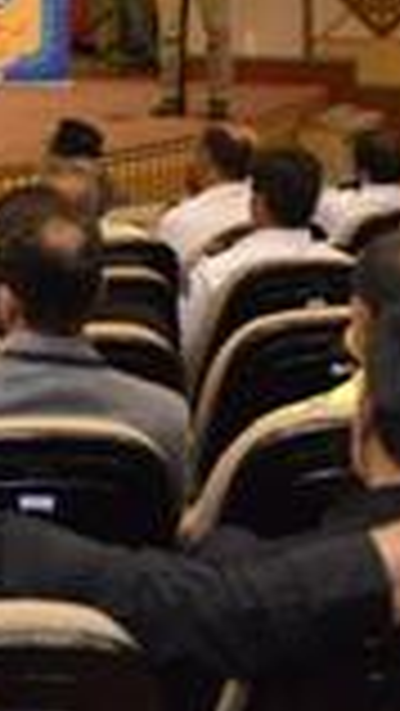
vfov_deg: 18.0
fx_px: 2166
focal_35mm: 115
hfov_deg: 9.9
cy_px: -45
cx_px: -364
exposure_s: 1/200
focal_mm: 28
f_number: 5.6
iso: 5000
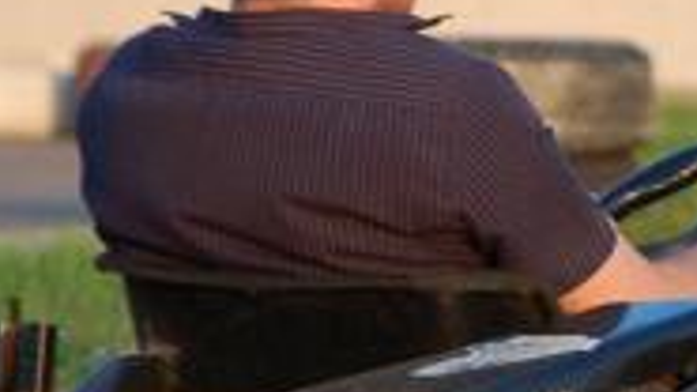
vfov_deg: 1.0
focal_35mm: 1174
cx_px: 1100
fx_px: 21692
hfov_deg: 1.8
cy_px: 450
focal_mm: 135
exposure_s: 1/500
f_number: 5
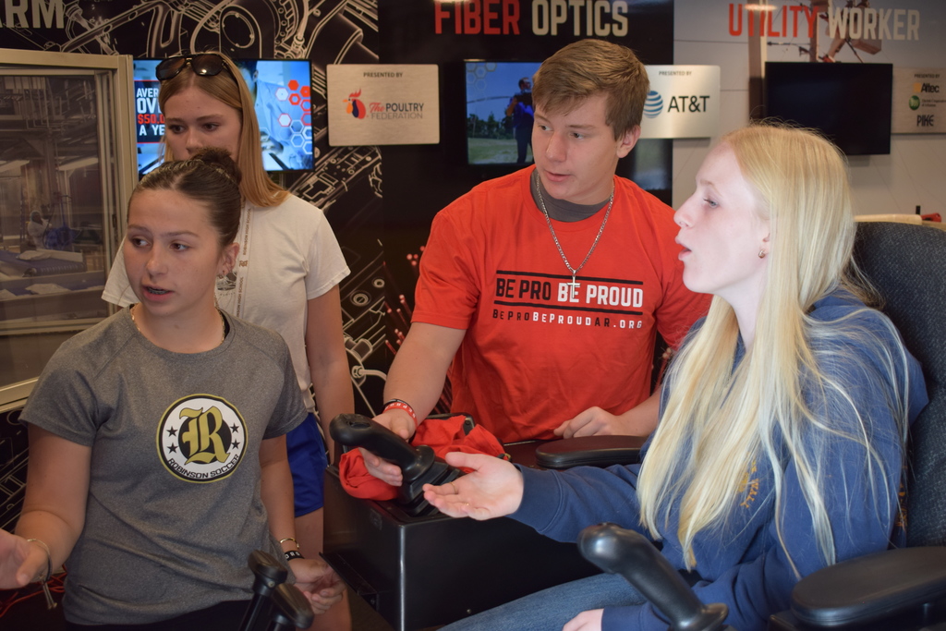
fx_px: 1261
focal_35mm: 48
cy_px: 316
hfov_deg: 41.1
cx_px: 473
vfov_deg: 28.1
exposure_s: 1/80
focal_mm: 32
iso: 400
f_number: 4.5
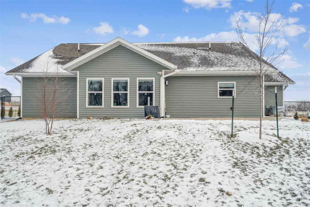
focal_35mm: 29
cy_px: 104
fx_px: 250
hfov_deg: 63.7
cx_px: 155
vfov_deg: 45.0
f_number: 10
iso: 400
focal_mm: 29
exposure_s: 1/500
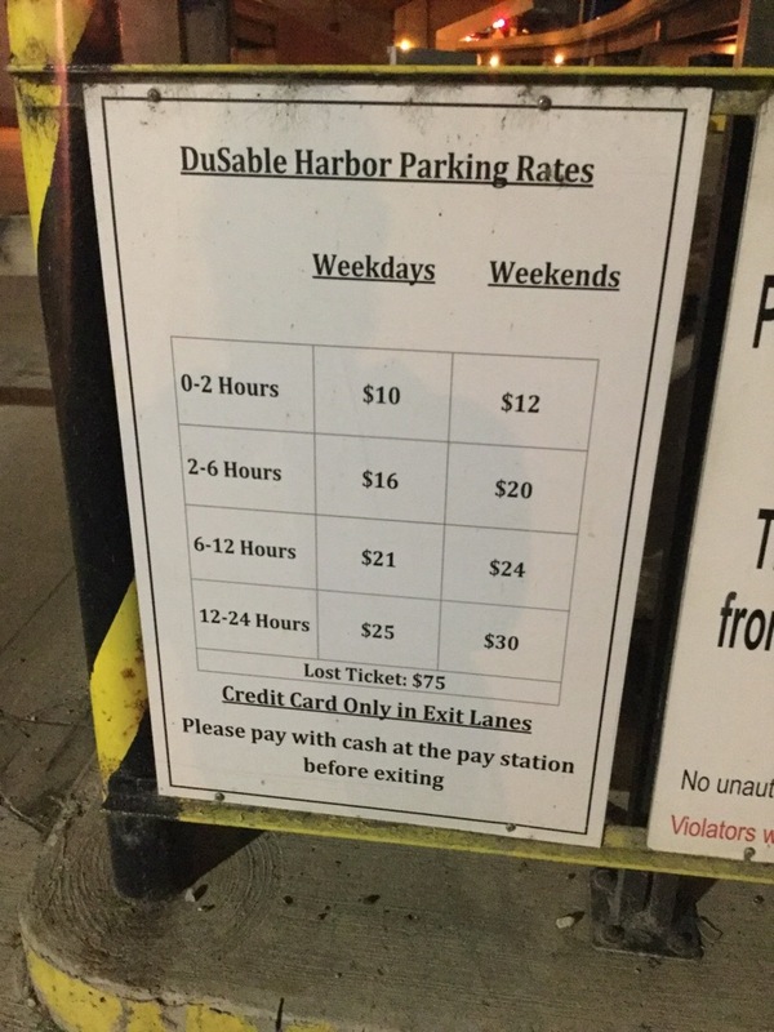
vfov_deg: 58.4
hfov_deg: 45.4
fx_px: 924
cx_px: 387
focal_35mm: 31
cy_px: 516
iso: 640
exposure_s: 1/15
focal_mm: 3.3
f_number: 2.4
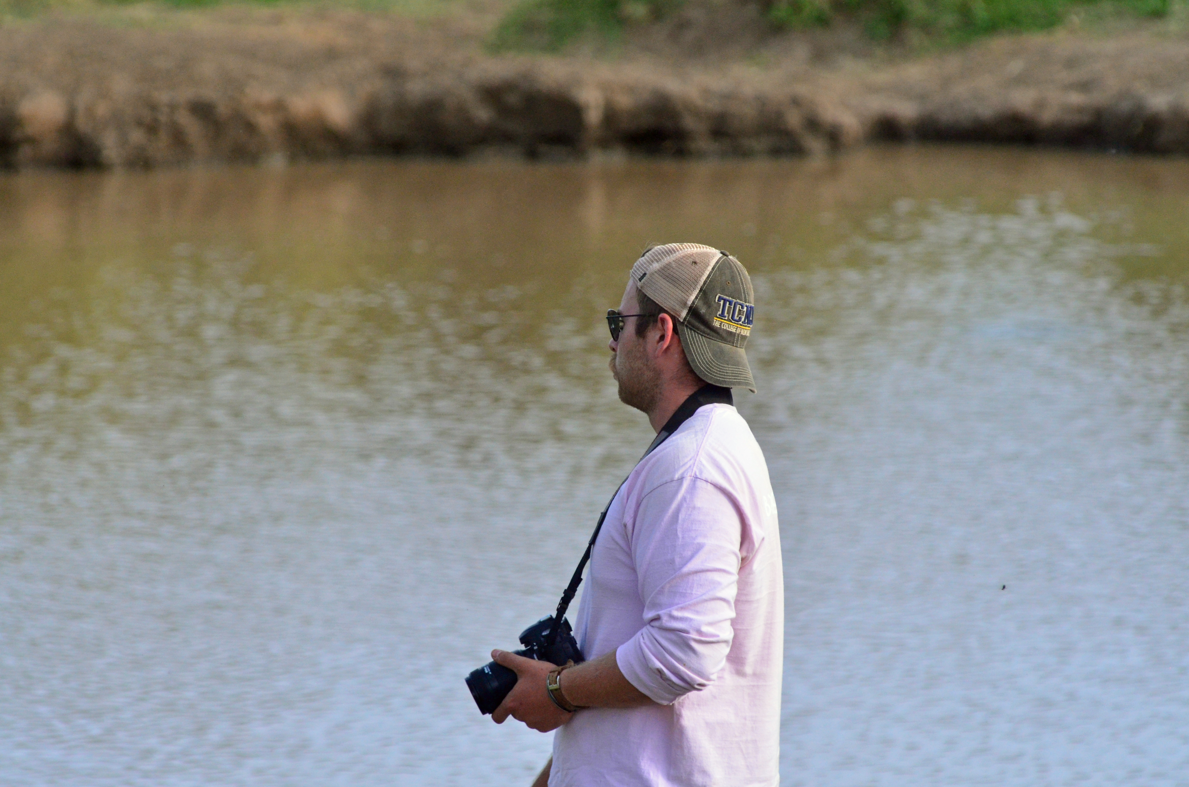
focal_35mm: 300
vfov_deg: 4.6
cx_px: 594
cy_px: 394
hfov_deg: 6.9
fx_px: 9888
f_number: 6.3
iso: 1400
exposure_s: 1/1000
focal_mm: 200
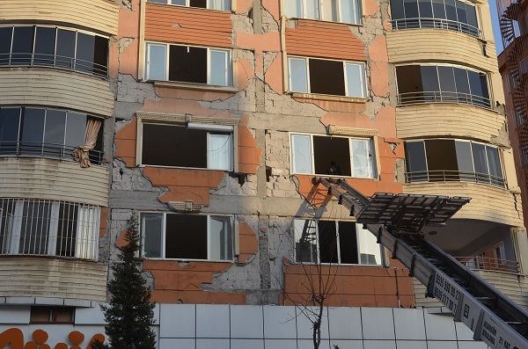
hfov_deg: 37.9
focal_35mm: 52
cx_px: 264
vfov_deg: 25.6
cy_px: 174
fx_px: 768
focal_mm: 35
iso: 200
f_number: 8
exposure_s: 1/250
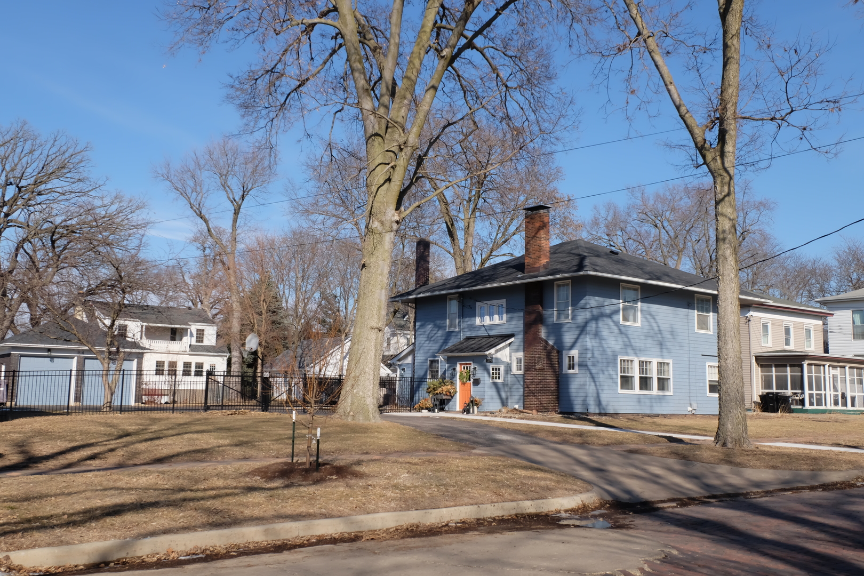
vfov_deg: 40.0
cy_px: 288
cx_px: 432
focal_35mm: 33
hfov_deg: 57.2
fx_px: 792
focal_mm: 22.2
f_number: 11
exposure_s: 1/350
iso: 400
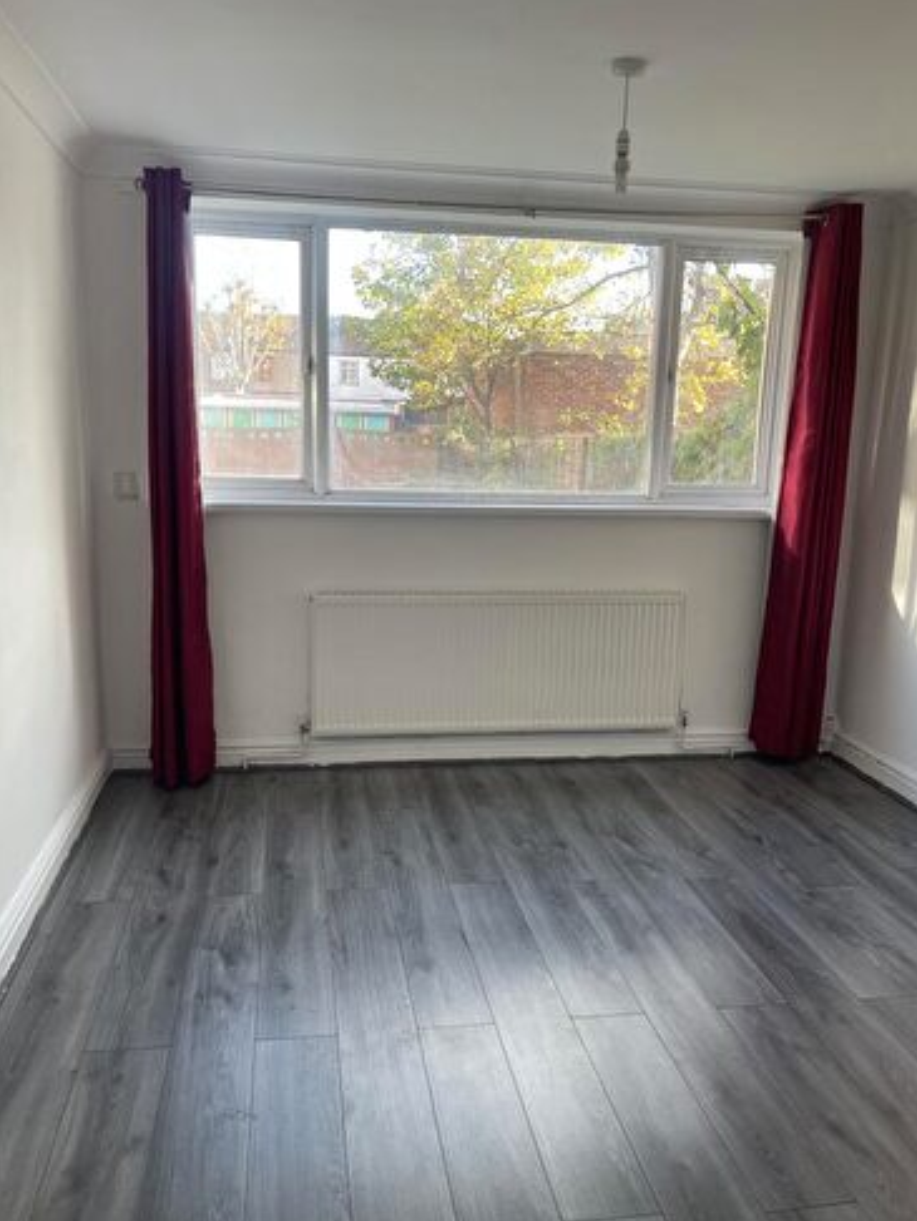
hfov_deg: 51.4
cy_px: 604
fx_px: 953
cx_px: 447
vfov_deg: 65.3
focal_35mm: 27
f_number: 1.6
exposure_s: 1/121
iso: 50
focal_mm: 5.1
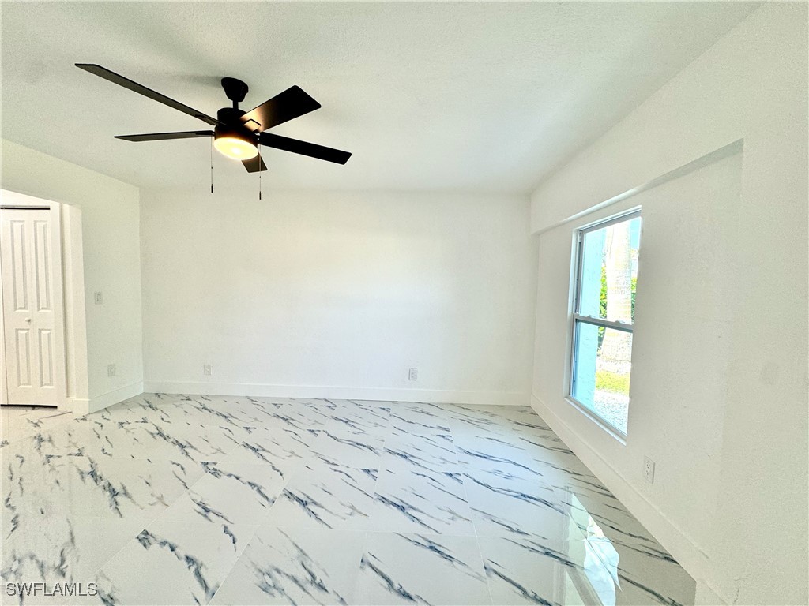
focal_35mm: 14
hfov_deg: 102.1
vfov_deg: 85.7
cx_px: 404
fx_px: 327
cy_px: 303
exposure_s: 1/120
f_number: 2.2
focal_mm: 2.22
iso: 100
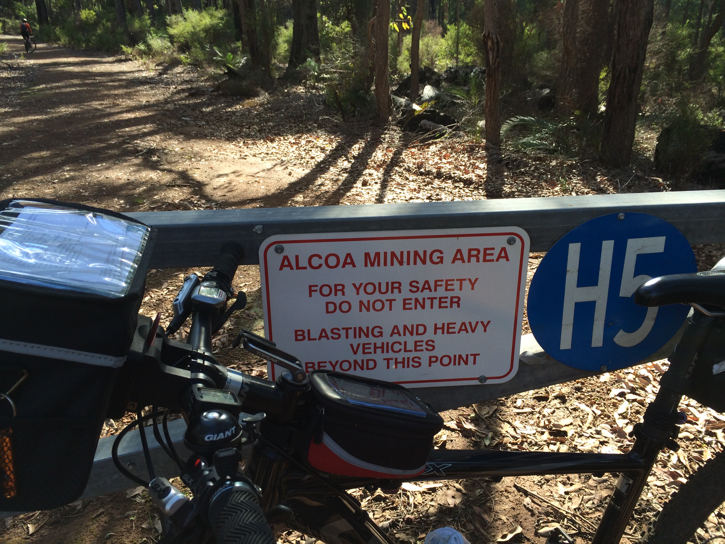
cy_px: 272
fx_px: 628
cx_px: 362
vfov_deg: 46.8
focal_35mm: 30
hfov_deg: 60.0
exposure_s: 1/351
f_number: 2.2
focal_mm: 4.12
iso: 32
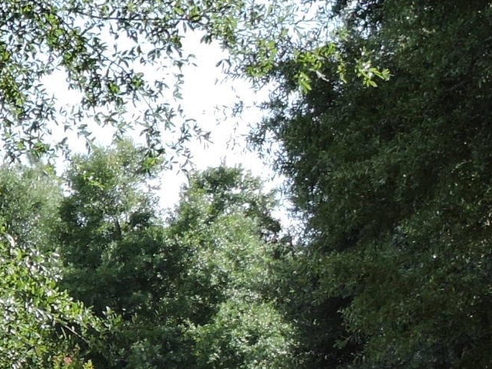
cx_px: -532
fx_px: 4291
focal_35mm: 302
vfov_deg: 4.9
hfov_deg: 6.4
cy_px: 608
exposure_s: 1/250
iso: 100
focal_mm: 11.6
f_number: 4.2
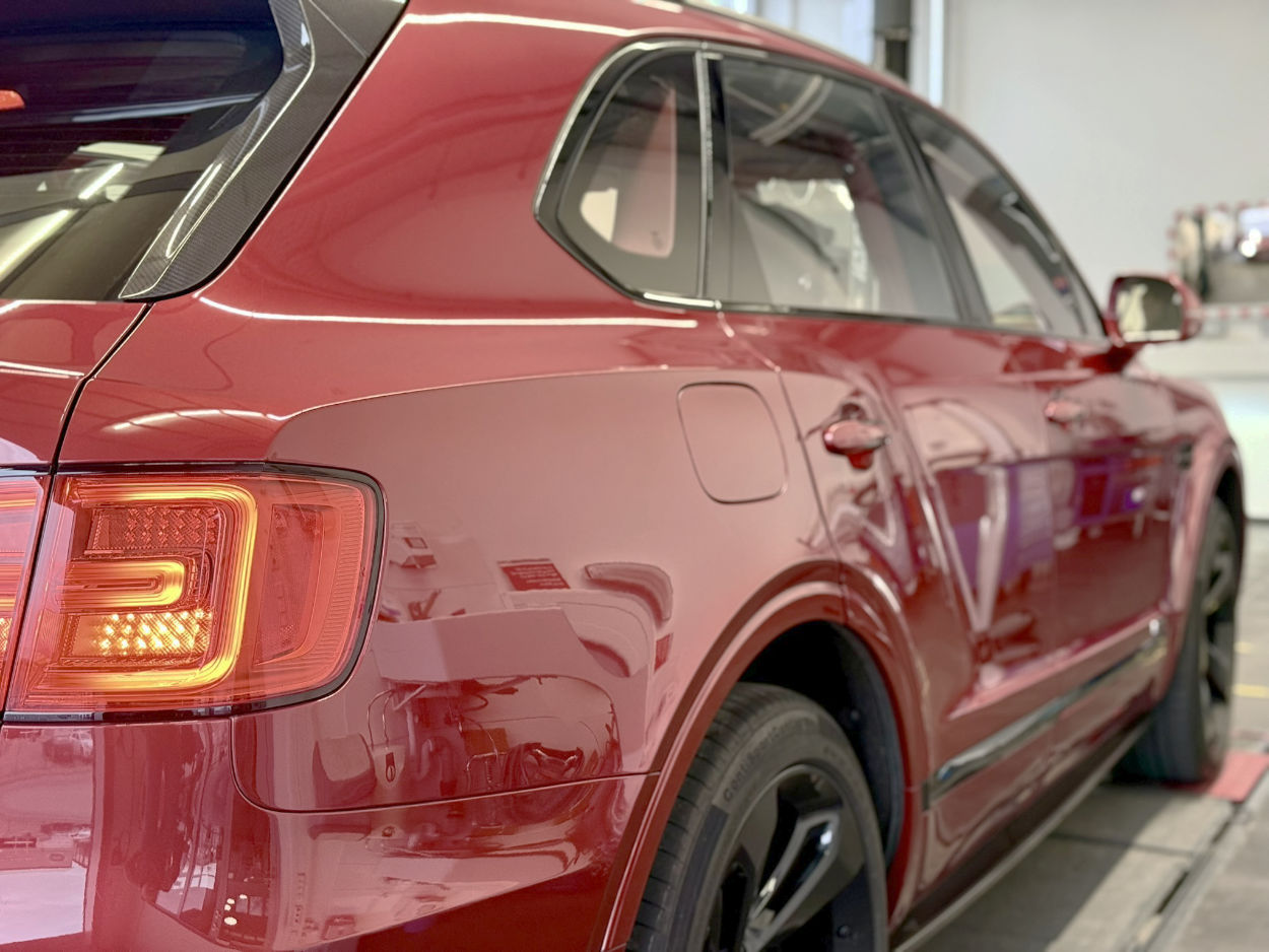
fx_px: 1760
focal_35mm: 48
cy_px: 476
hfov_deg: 39.6
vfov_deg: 30.3
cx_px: 634
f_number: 1.8
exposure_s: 1/60
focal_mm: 6.8
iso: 250
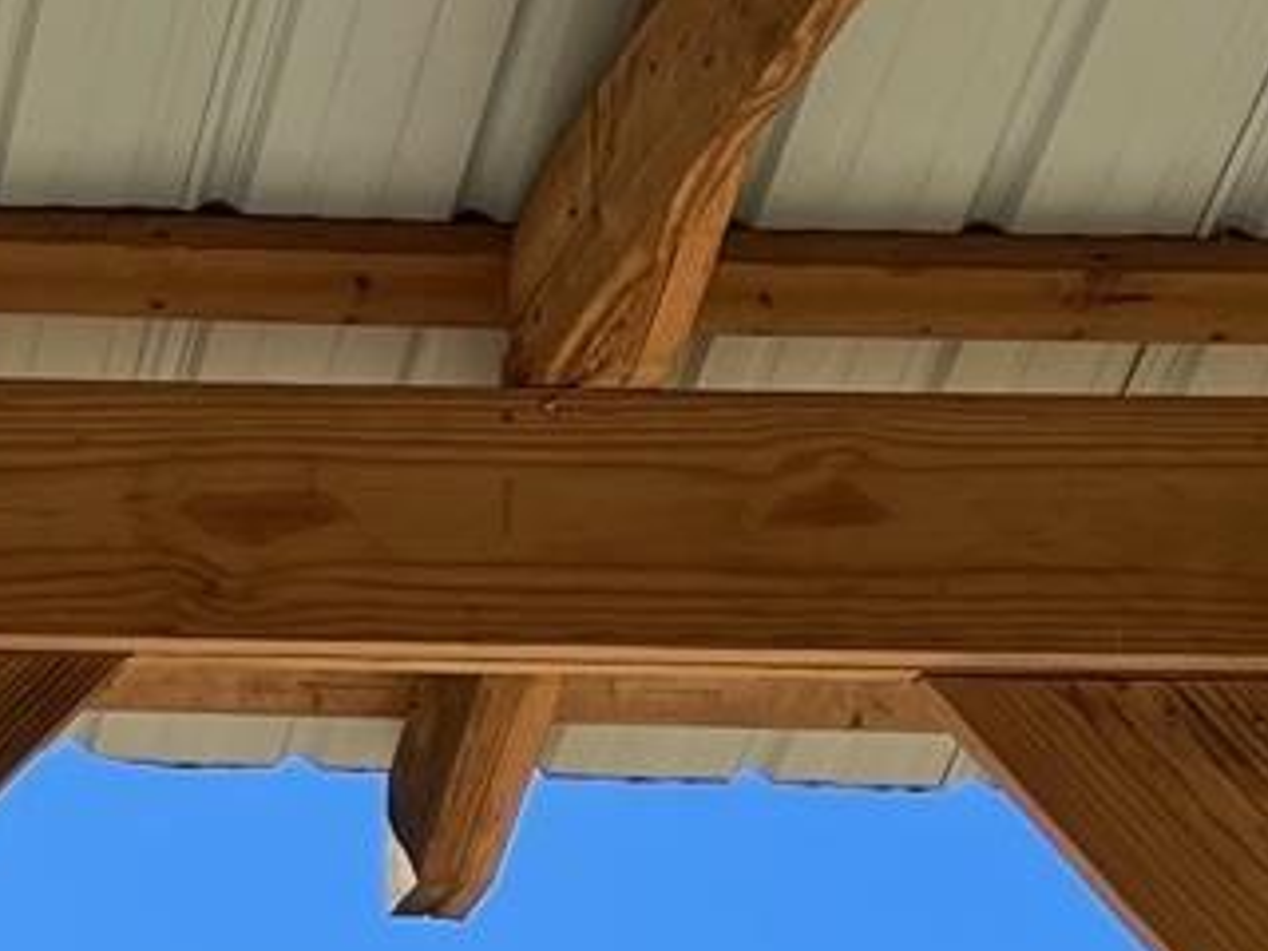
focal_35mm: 164
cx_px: -1066
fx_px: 6007
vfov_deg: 8.2
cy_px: 2417
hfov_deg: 11.2
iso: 50
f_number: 1.6
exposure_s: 1/2755
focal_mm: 5.1
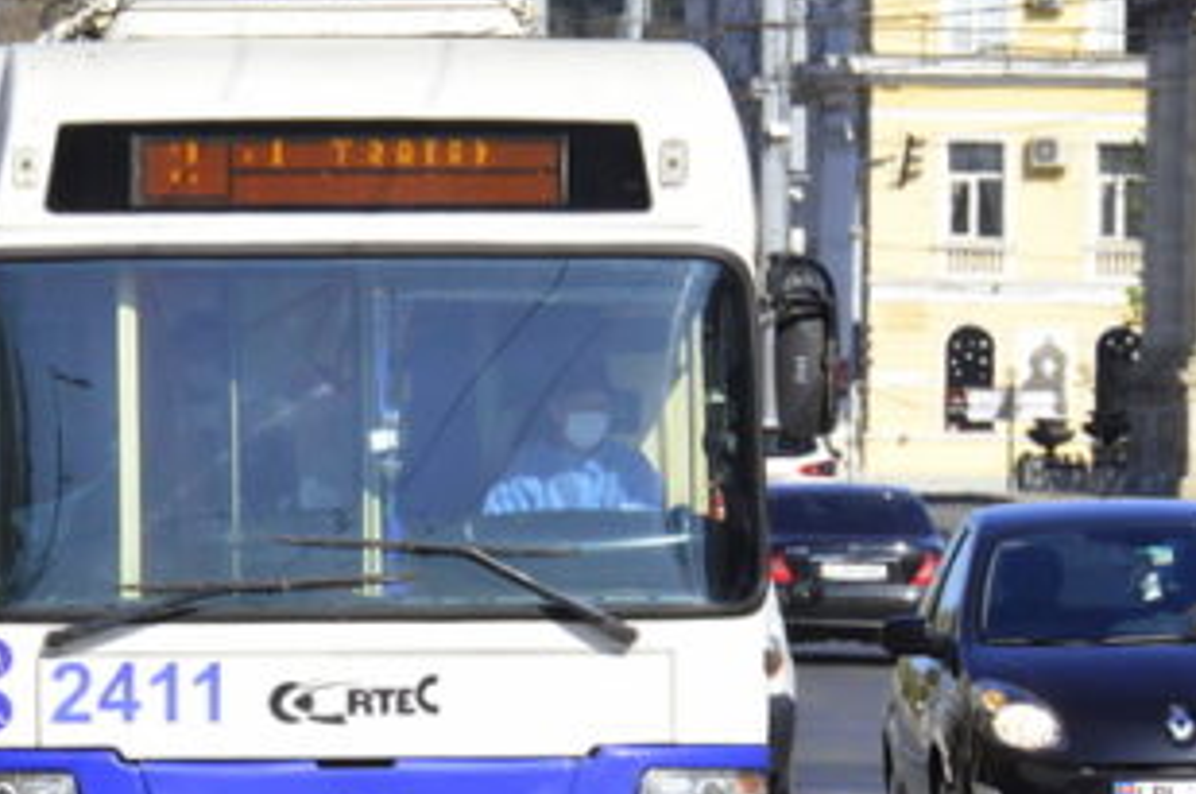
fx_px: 18443
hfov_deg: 3.7
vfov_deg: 2.5
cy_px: 246
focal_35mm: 556
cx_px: 159
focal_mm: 200
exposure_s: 1/2000
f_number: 13
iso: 2500
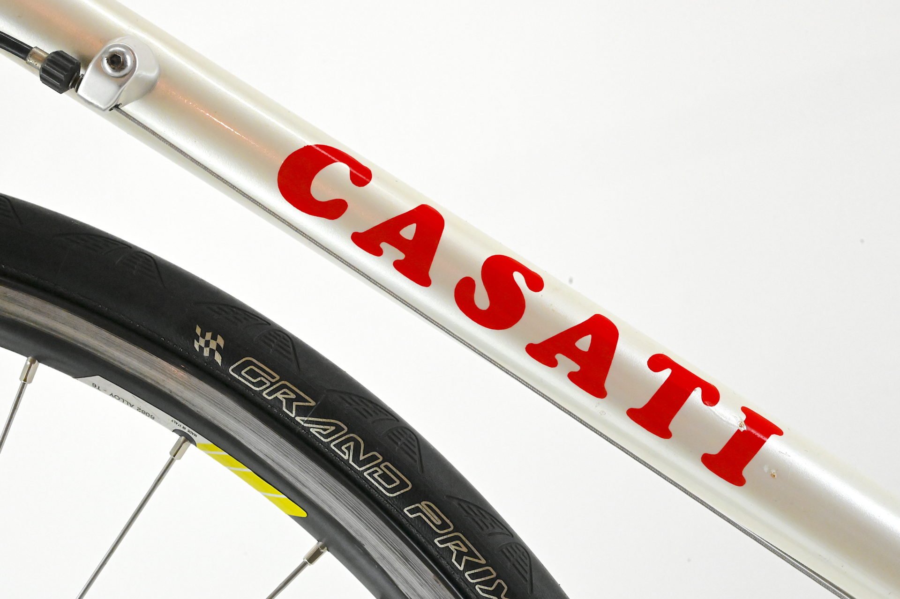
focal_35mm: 70
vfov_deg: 19.4
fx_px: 1749
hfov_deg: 28.9
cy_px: 300
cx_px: 450
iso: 12800
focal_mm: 70
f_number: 16
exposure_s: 1/400
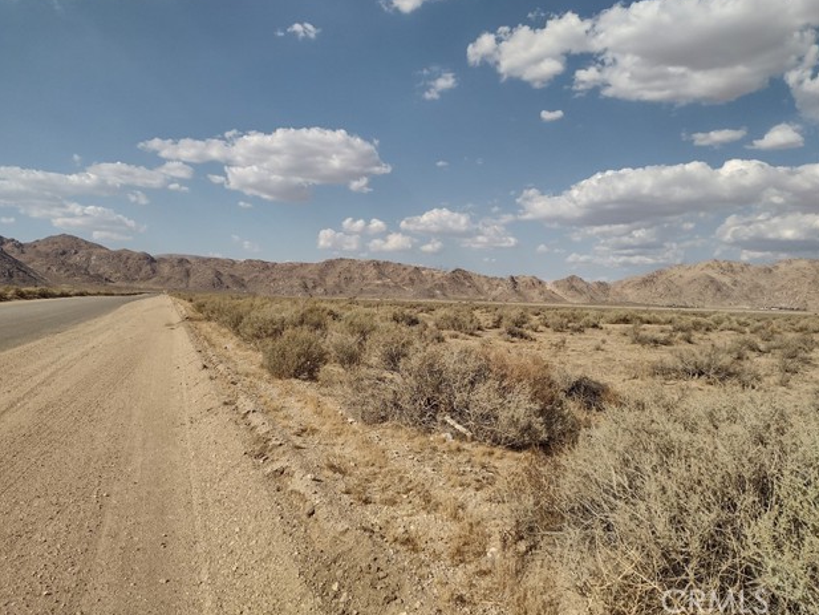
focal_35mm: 28
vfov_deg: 49.8
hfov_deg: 63.4
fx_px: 663
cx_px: 401
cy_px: 302
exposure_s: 1/2985
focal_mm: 4.71
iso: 100
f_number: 1.7
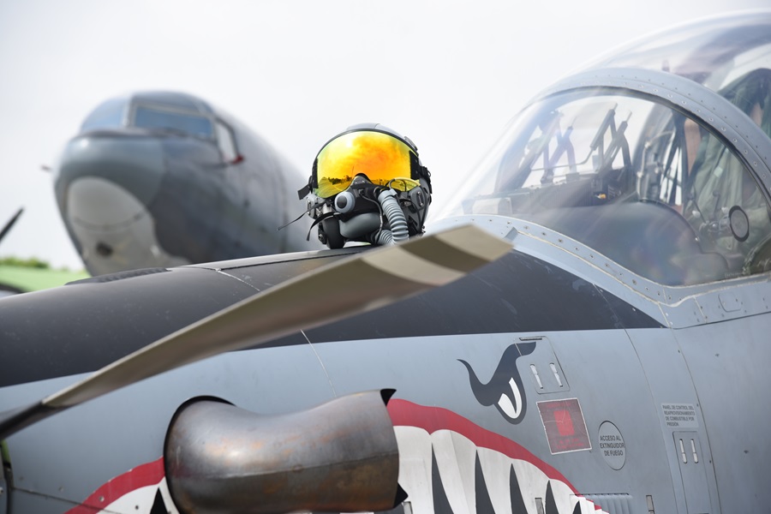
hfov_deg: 19.5
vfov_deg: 13.0
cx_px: 386
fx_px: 2249
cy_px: 257
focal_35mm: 105
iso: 100
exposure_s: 1/320
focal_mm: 105
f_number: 5.6
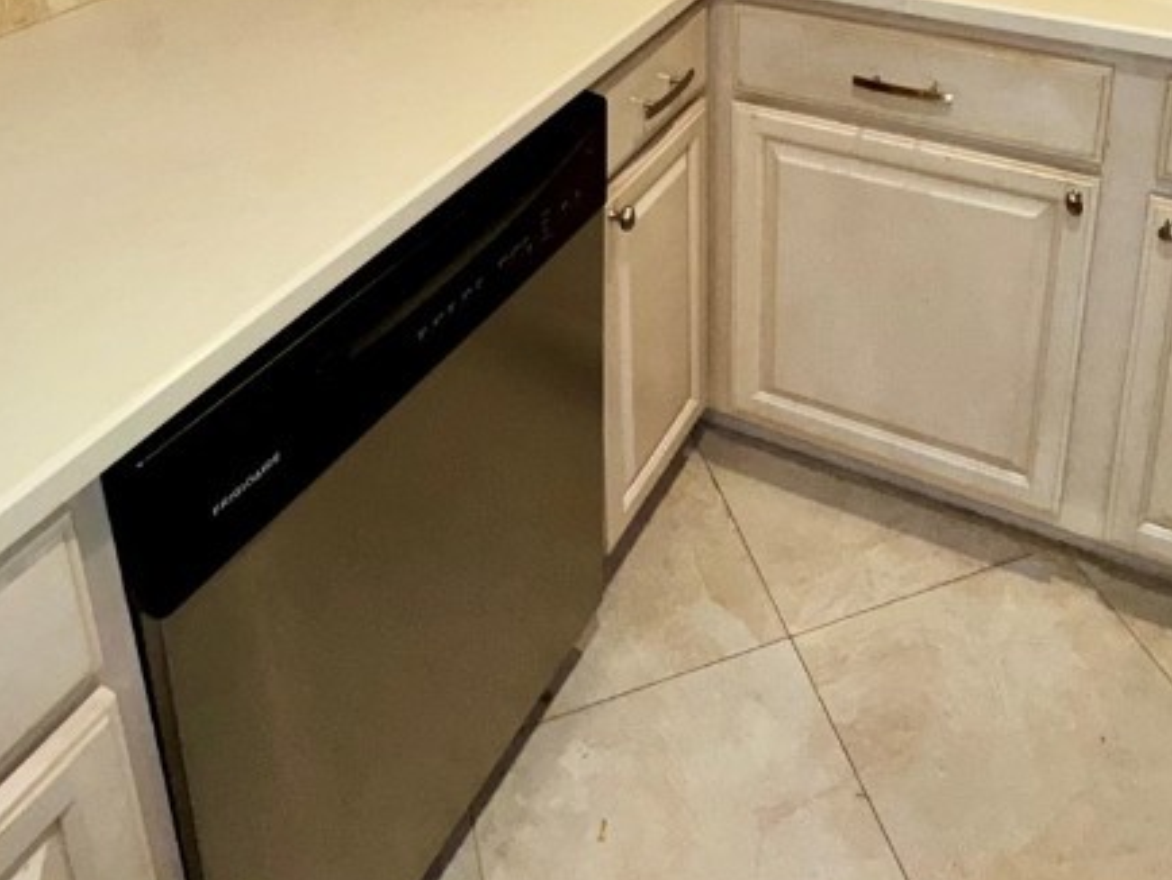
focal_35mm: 33
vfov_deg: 36.5
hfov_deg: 54.9
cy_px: -84
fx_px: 1118
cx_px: 705
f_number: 2.2
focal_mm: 2.22
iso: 160
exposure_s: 1/90
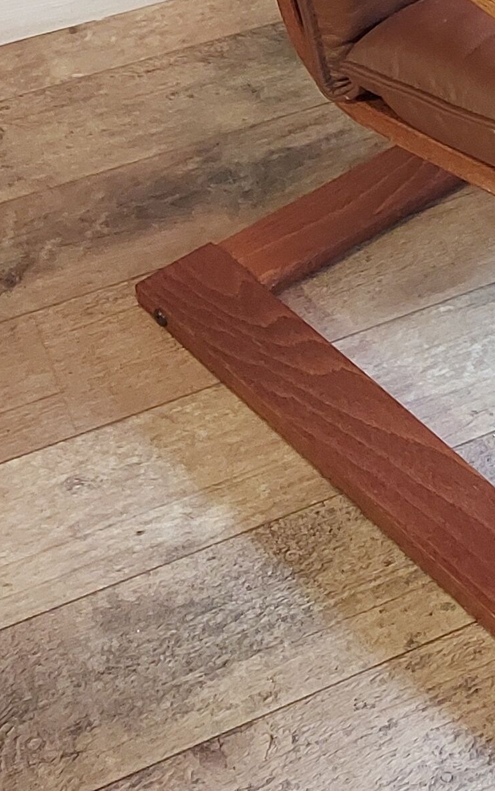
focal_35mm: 86
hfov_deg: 14.4
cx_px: 676
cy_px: -195
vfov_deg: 22.0
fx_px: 1855
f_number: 1.8
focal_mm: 4.6
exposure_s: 1/25
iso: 800
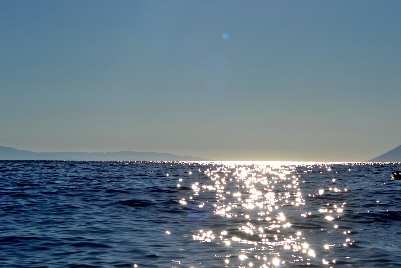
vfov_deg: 13.0
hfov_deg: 19.5
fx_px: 1170
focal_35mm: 105
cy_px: 134
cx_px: 200
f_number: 9
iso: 100
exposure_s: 1/1250
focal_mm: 70
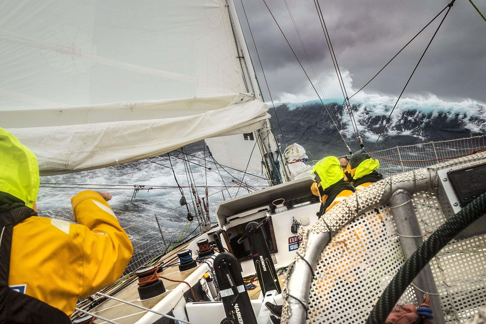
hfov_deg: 53.1
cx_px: 243
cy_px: 162
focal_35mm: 36
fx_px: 486
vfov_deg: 36.9
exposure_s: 1/640
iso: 500
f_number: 9
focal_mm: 24
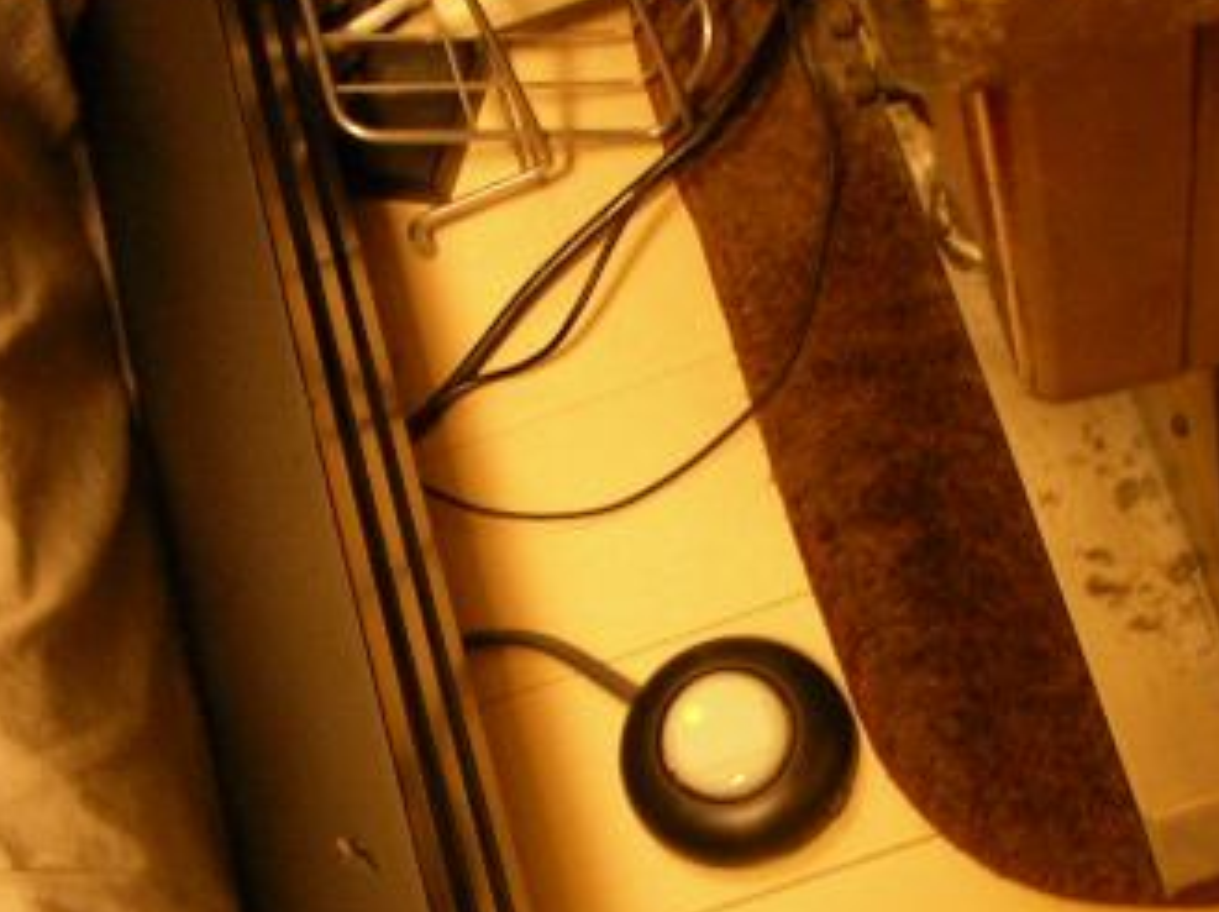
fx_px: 2603
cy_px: 716
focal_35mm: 74
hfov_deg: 26.2
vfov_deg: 19.7
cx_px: 841
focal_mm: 5.8
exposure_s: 1/2
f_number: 3.5
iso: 105
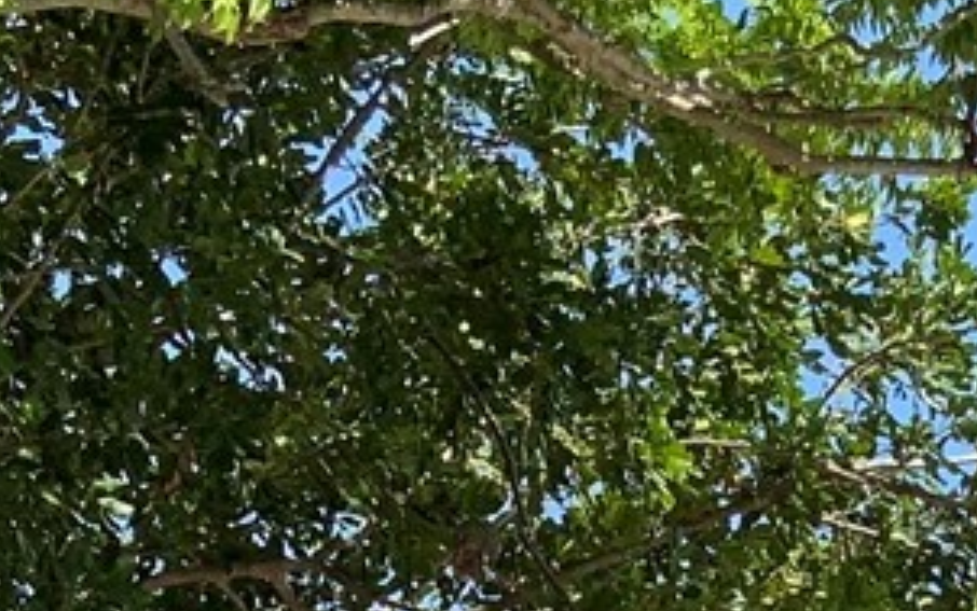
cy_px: 1474
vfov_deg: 7.5
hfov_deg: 12.7
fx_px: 4342
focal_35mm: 163
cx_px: 922
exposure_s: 1/1848
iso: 16
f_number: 1.8
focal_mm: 3
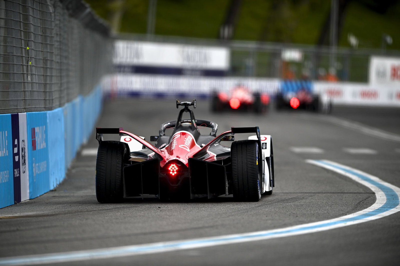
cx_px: 200
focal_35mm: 400
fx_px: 4443
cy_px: 133
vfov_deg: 3.4
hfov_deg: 5.2
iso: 400
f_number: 2.8
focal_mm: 400
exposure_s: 1/8000
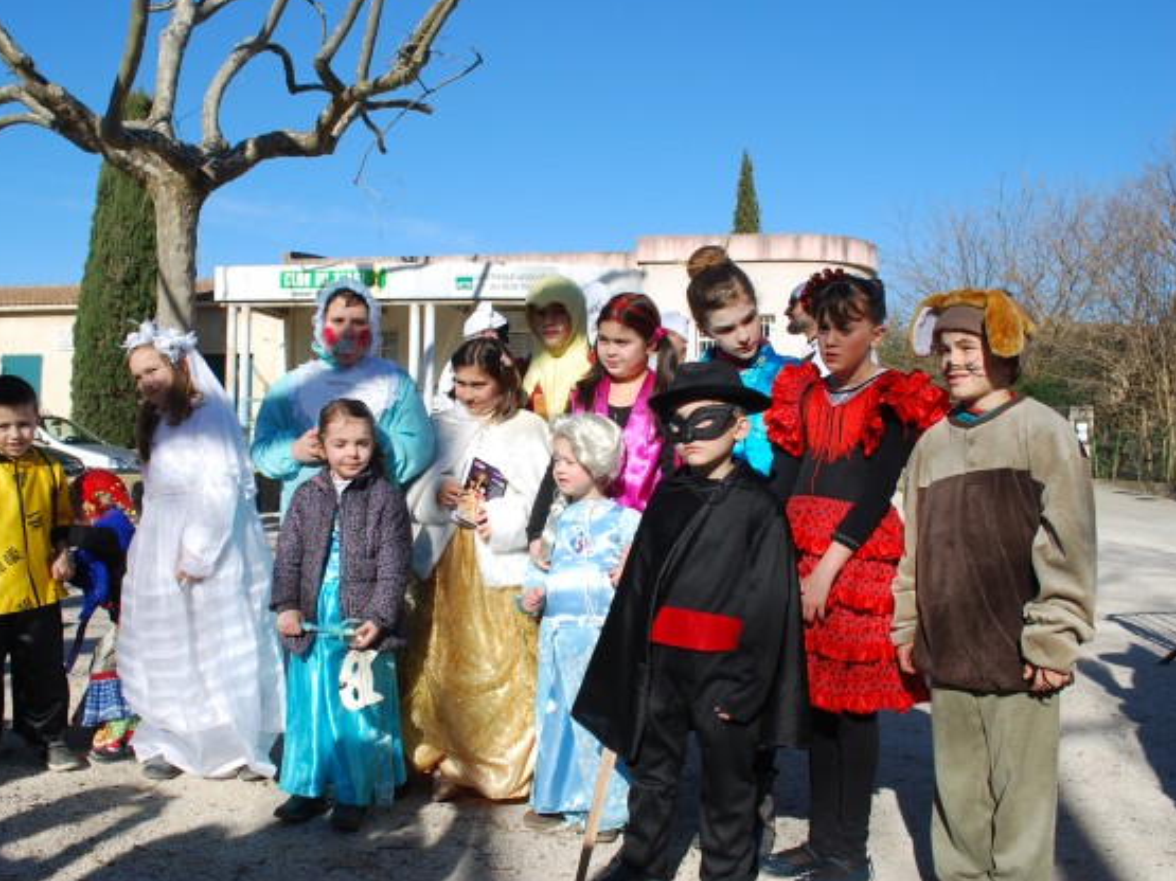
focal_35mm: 30
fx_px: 1019
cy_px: 439
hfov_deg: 59.7
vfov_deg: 46.8
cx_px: 509
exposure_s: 1/250
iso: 100
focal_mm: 18
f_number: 8
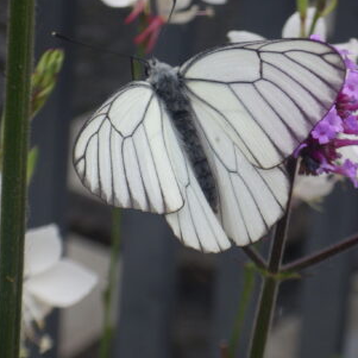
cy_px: 165
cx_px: 259
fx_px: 1837
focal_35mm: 157
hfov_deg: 11.1
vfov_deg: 11.1
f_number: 6
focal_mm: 16.7
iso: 125
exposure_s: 1/250
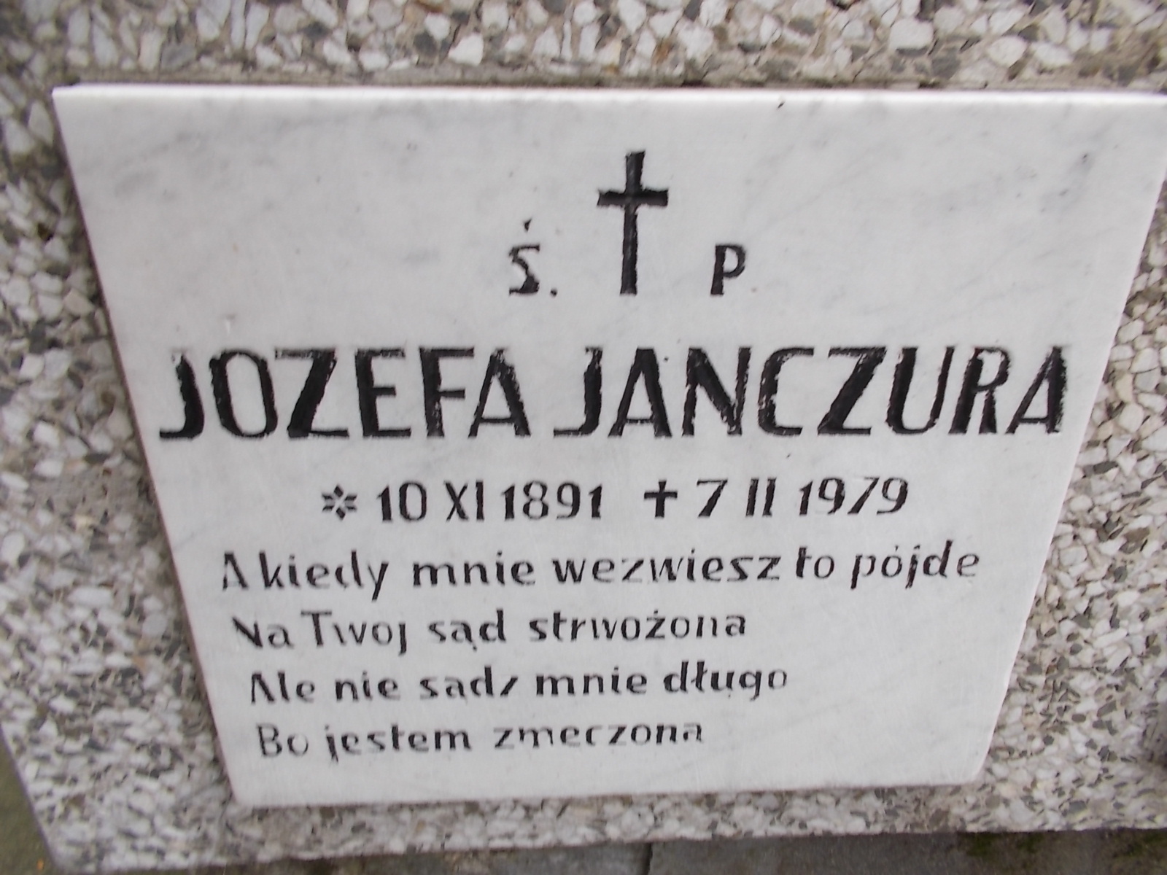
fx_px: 877
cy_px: 438
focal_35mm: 26
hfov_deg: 67.3
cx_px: 584
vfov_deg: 53.1
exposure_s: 1/30
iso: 80
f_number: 3.2
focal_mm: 4.6
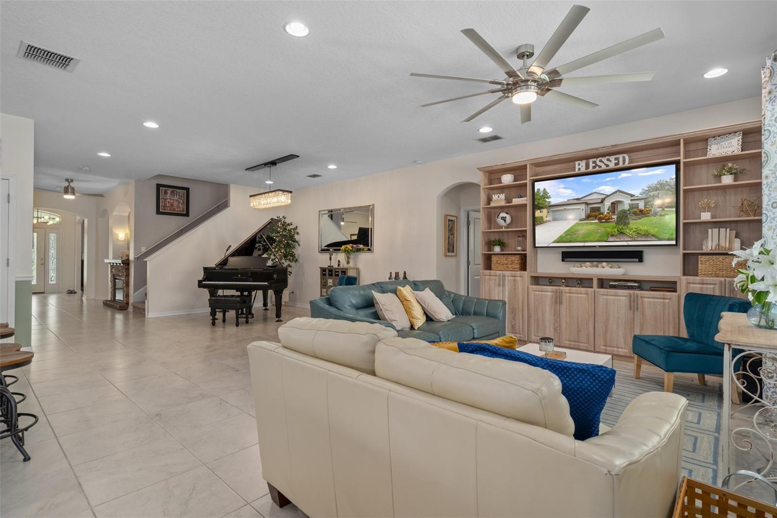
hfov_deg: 93.3
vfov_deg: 70.4
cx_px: 388
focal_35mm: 17
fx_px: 367
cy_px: 259
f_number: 8
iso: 320
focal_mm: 17
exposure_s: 1/2
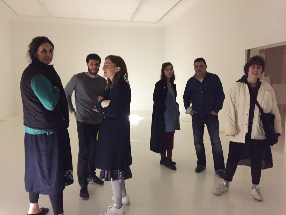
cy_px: 108
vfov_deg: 48.2
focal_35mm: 29
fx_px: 240
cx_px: 143
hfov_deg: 61.7
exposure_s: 1/17
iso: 500
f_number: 2.2
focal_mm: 4.15
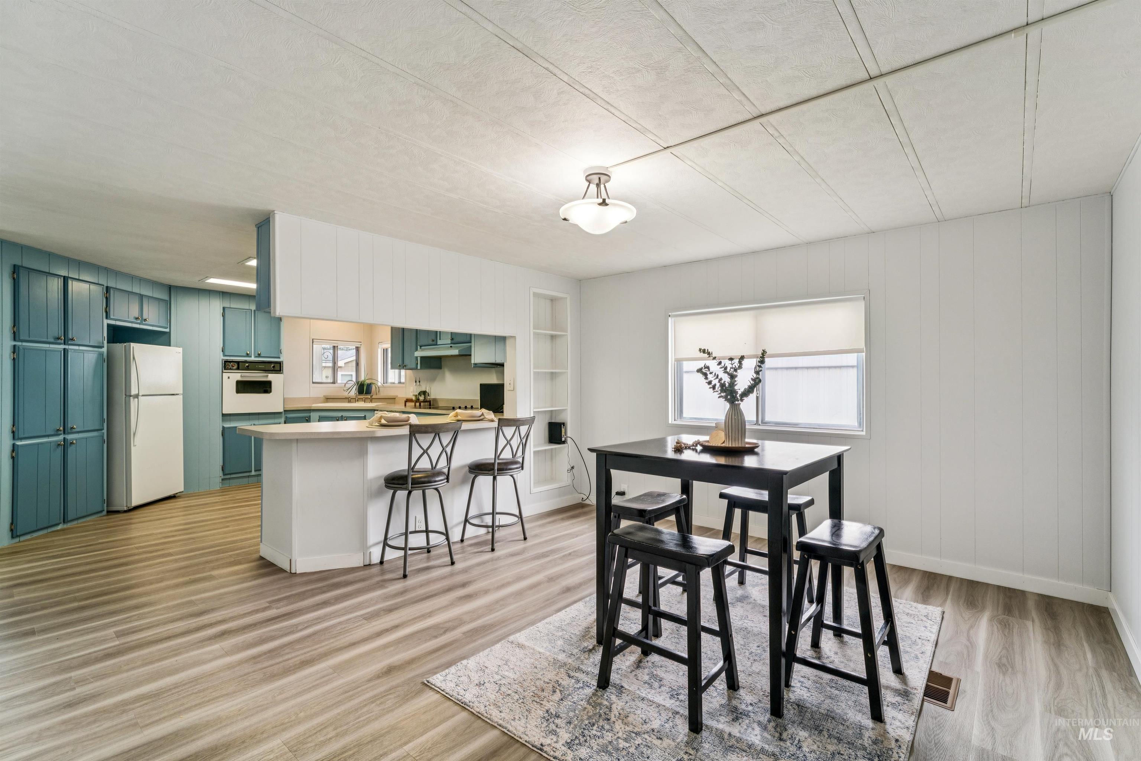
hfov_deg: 95.3
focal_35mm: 16
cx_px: 570
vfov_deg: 72.4
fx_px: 520
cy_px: 380
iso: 400
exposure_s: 1/13
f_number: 13
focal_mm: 16.4
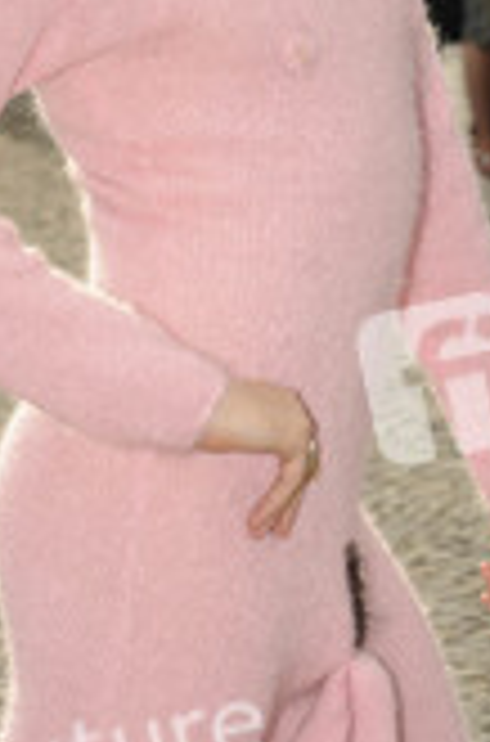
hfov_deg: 5.9
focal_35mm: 231
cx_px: 180
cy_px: 135
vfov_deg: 8.9
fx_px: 4746
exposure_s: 1/320
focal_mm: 95
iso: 250
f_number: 9
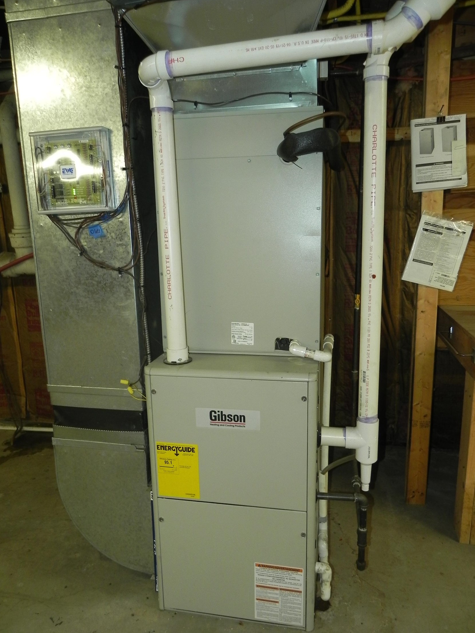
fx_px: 494
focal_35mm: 27
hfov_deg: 51.3
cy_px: 323
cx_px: 243
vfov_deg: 65.3
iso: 200
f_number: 2.8
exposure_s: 1/30
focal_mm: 4.6
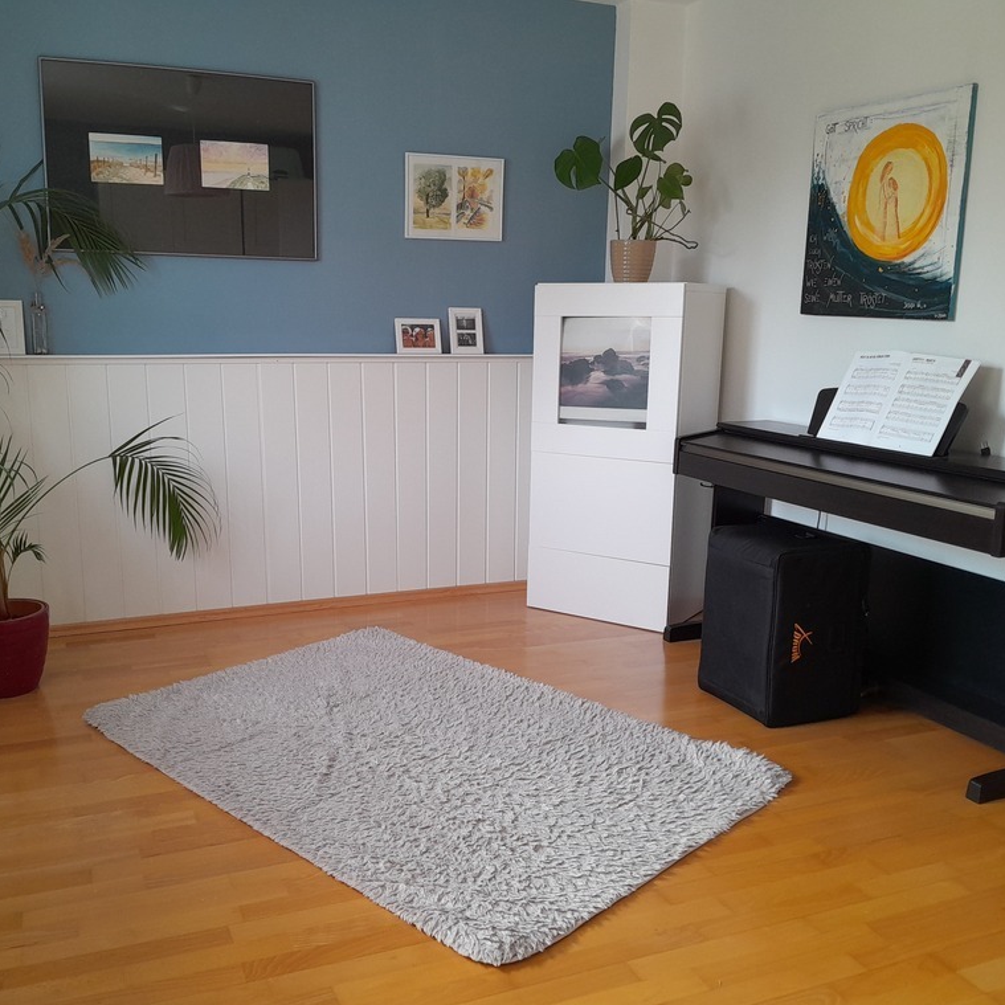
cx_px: 458
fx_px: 1018
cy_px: 507
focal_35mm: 31
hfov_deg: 52.5
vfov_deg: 52.5
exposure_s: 1/60
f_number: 1.8
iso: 100
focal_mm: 3.98
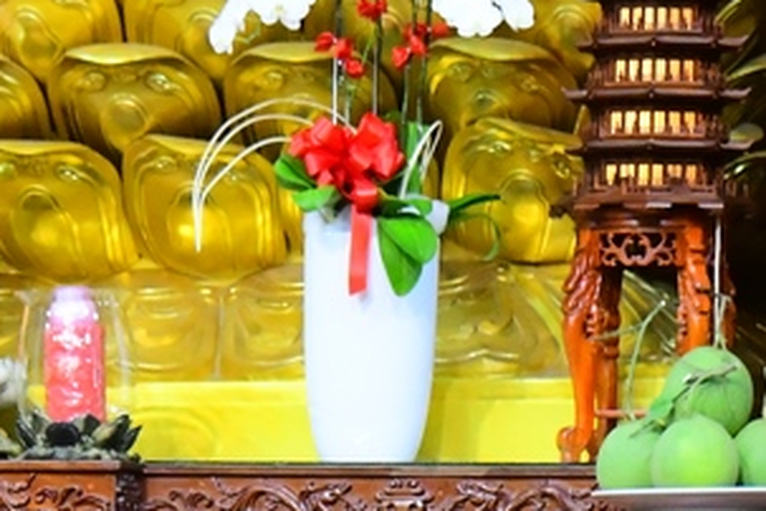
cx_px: 13
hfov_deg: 5.9
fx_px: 7404
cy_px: 1004
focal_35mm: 348
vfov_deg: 3.9
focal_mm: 65
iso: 5000
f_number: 4
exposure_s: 1/125
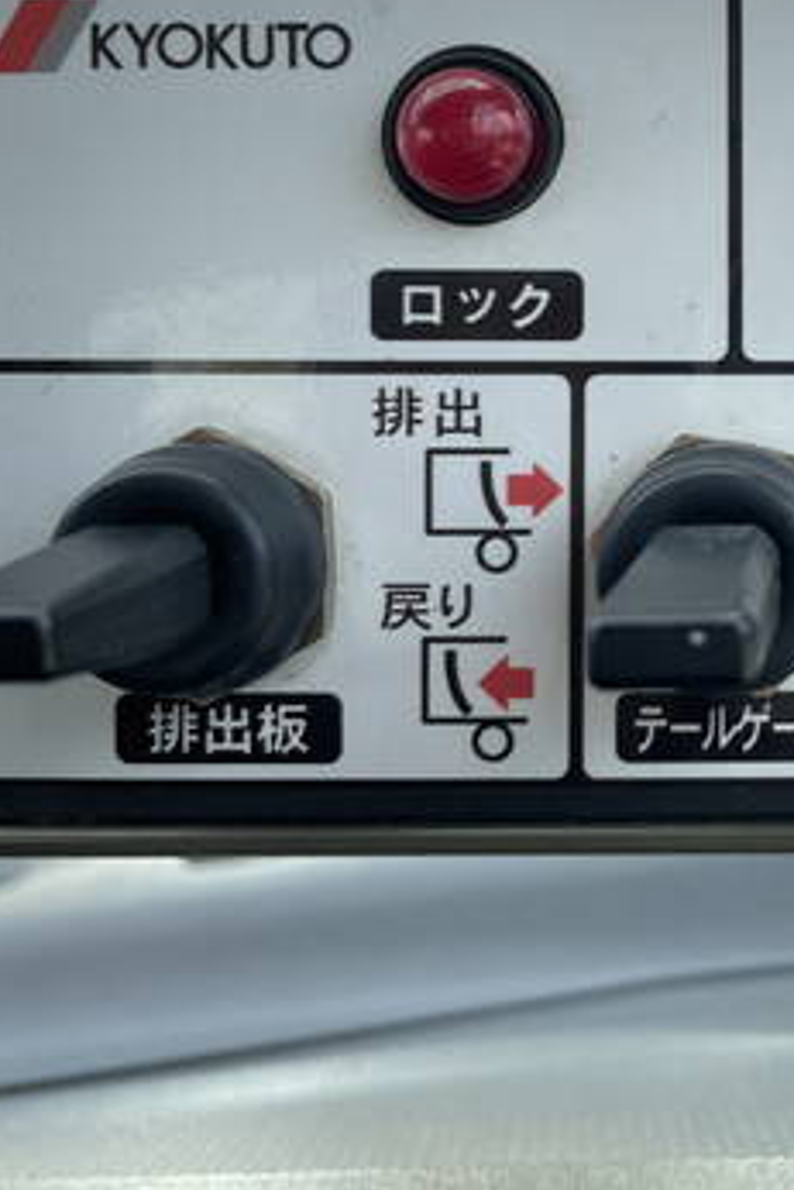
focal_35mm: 50
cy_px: 368
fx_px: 1652
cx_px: 921
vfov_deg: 39.0
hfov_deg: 24.7
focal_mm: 4.2
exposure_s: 1/997
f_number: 1.6
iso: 32
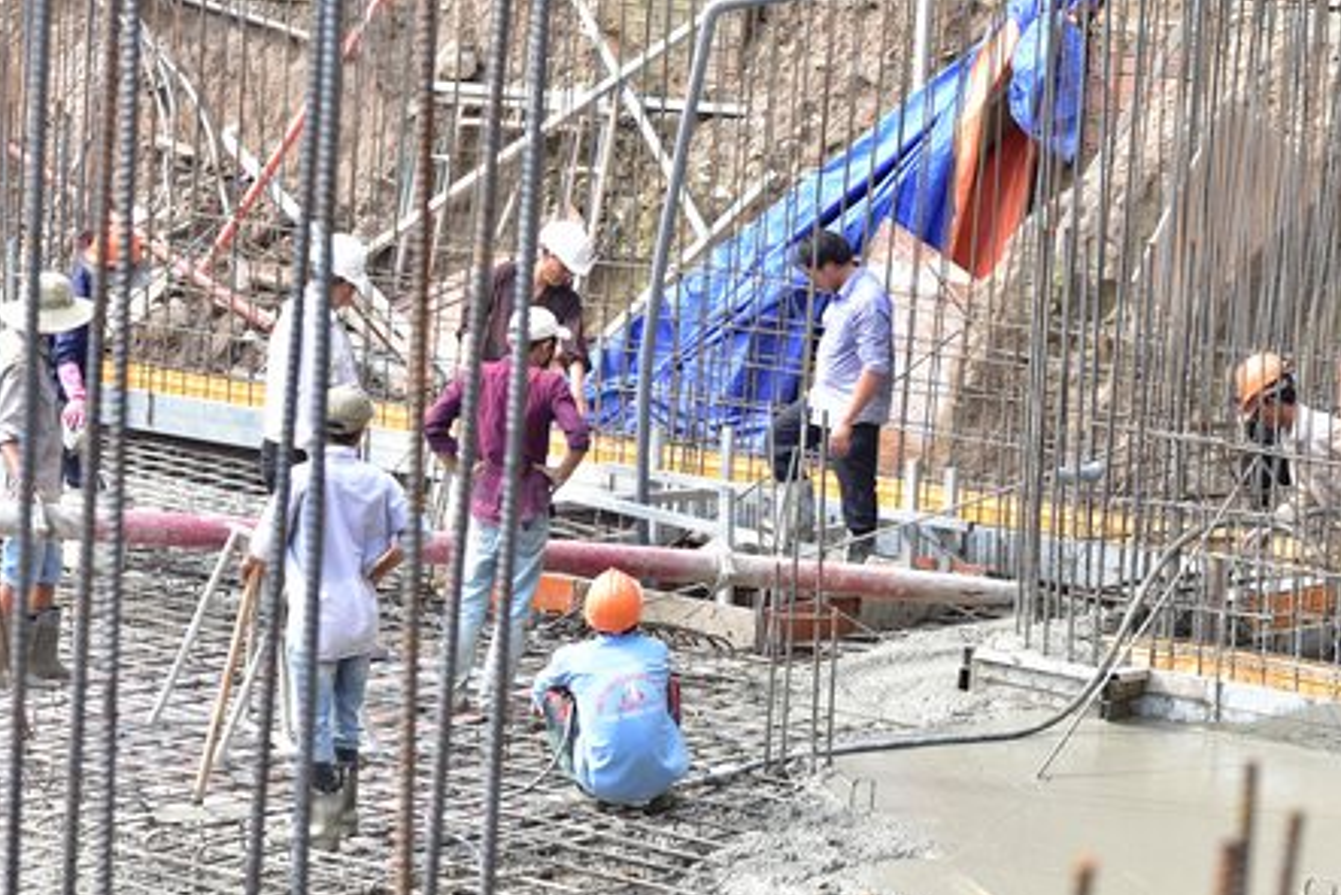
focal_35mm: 144
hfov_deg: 14.2
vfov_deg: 9.5
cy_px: 312
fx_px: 5365
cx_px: 877
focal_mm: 98
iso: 250
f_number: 5.6
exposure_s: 1/160
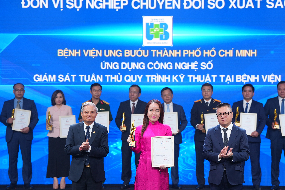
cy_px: 104
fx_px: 950
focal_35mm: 120
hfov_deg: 17.1
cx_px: 151
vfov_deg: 11.4
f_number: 3.5
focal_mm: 104
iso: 1000
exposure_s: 1/160
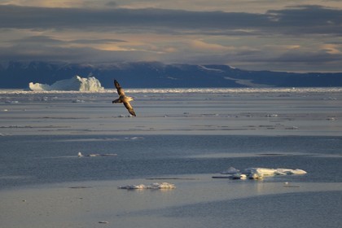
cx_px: 171
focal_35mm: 140
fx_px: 1330
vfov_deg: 9.8
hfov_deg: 14.7
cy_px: 114
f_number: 16
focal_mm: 140
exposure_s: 1/320
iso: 400
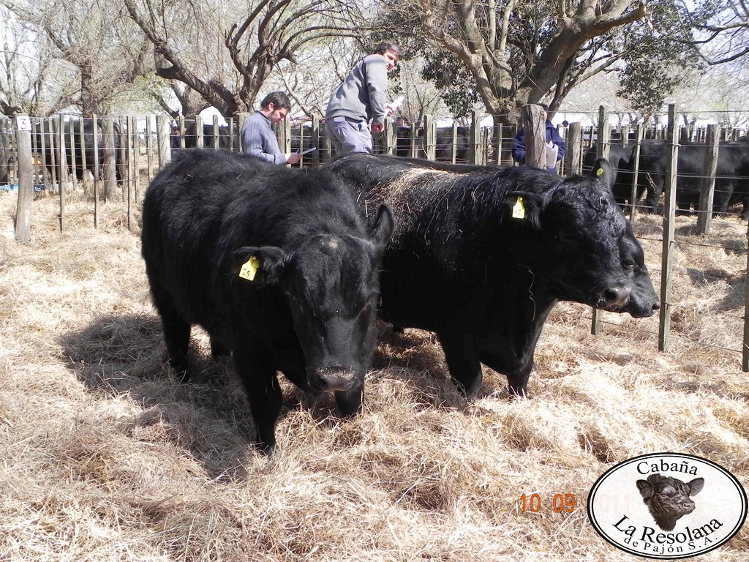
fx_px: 887
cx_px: 374
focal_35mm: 41
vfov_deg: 35.1
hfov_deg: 45.8
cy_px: 281
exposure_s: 1/210
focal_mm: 7.3
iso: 160
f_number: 5
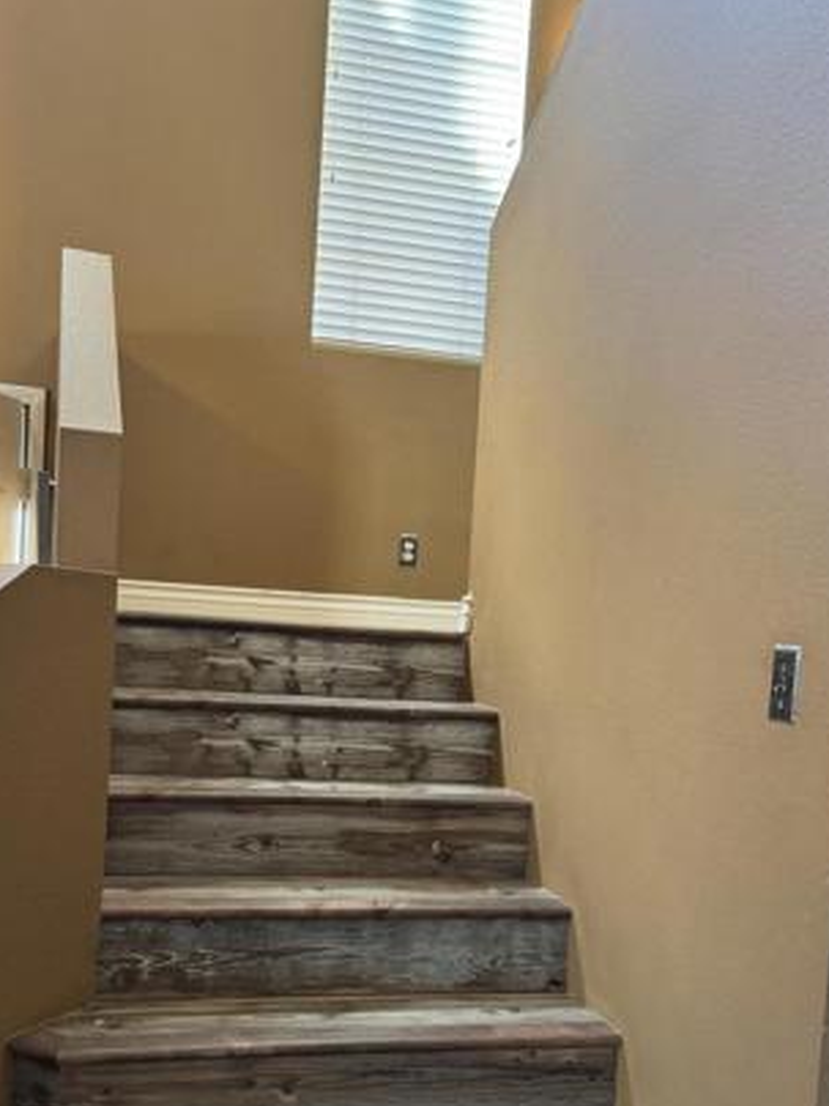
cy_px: 687
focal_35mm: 38
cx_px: 345
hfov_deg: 37.6
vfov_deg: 48.5
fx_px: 1213
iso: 250
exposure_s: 1/60
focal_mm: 6.76
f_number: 1.78
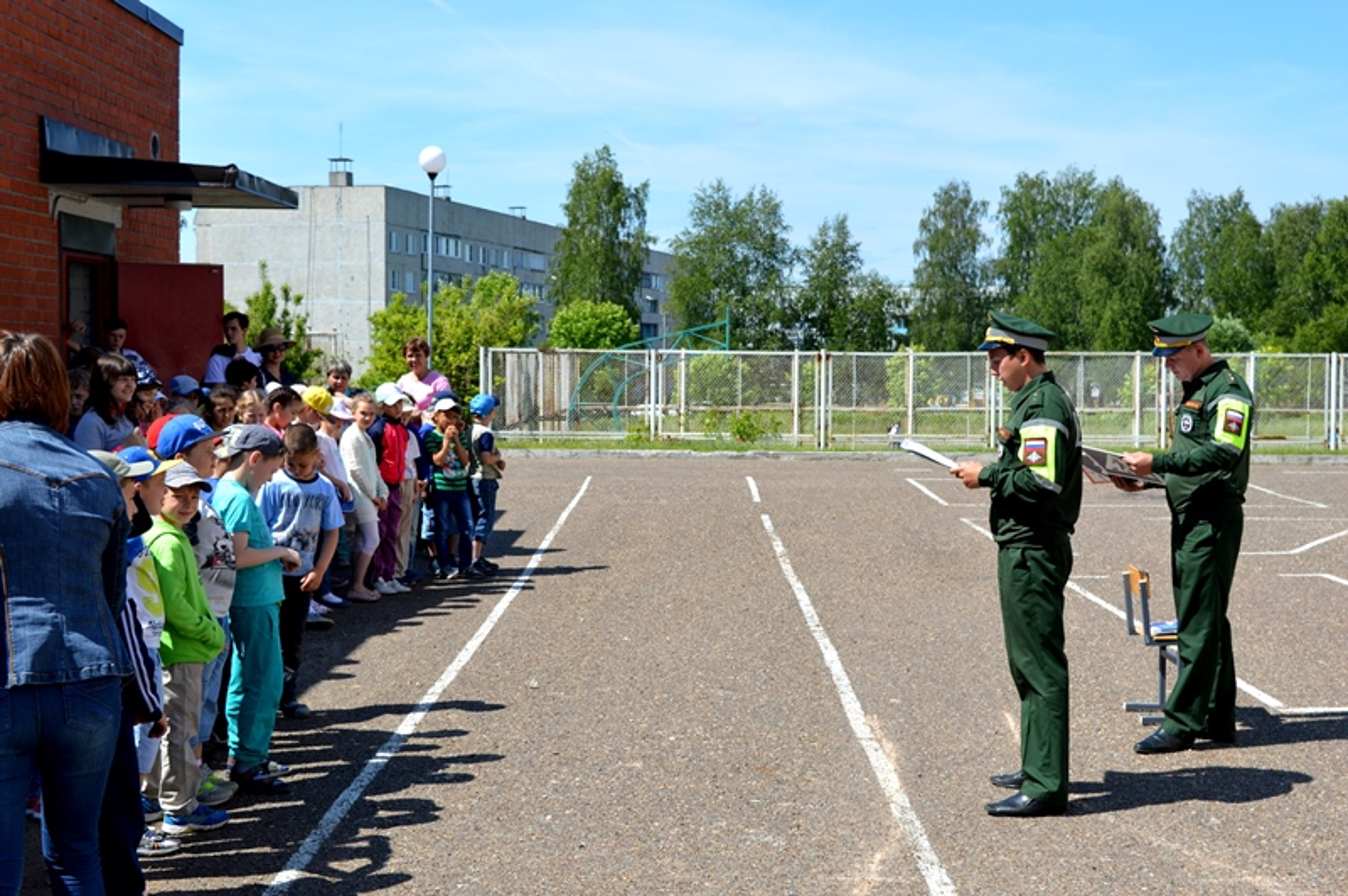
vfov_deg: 26.4
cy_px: 448
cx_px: 674
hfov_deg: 38.9
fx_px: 1908
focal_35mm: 51
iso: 100
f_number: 8
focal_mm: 34
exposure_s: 1/250
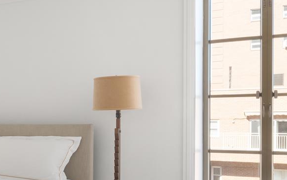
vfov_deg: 22.7
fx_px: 446
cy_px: 120
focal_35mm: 57
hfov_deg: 30.9
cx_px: -46
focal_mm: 17
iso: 1000
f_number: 18
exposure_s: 1/8
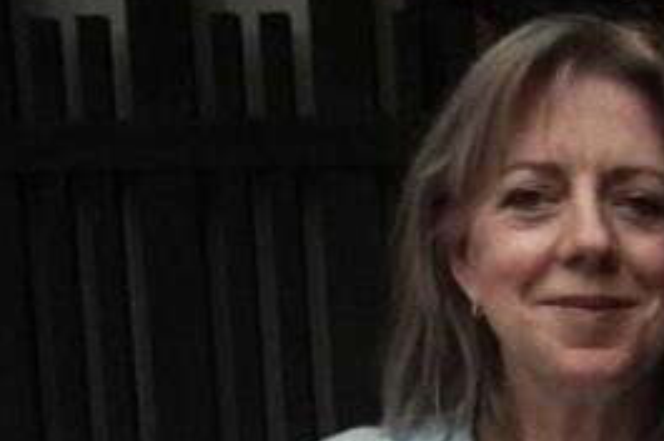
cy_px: 781
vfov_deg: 11.9
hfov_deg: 16.7
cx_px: 1120
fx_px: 1953
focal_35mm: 106
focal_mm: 9
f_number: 5
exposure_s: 1/640
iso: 1600
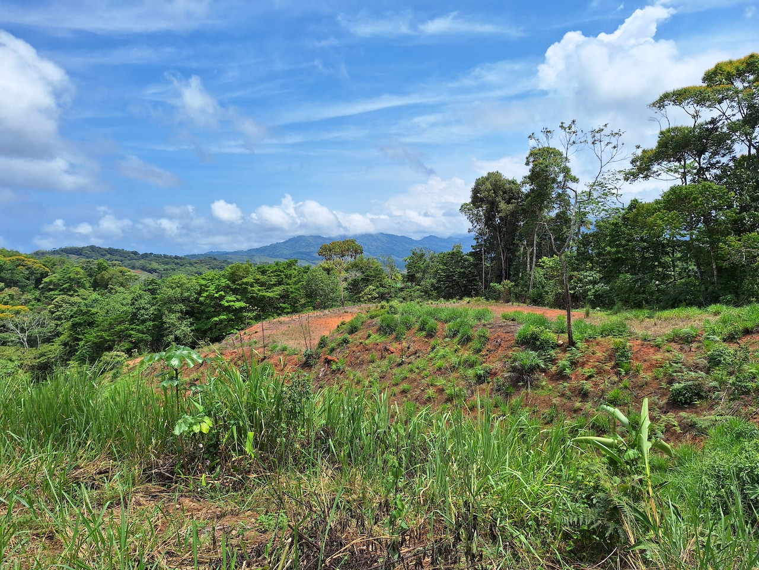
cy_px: 285
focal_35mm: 23
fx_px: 504
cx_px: 380
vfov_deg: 58.9
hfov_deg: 73.9
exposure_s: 1/4310
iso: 40
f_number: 1.8
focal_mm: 5.54
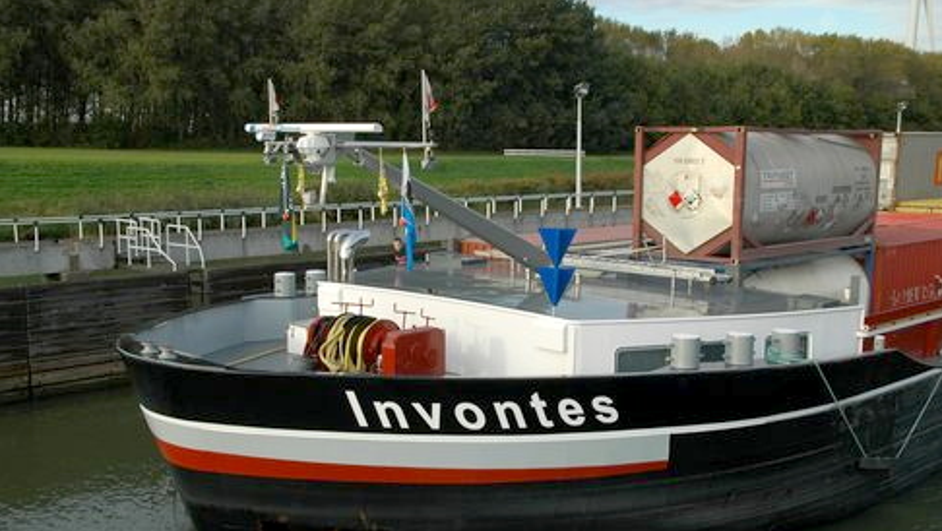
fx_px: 1238
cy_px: 311
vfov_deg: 24.2
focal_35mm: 50
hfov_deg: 41.7
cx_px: 476
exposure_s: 1/160
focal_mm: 31
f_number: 9
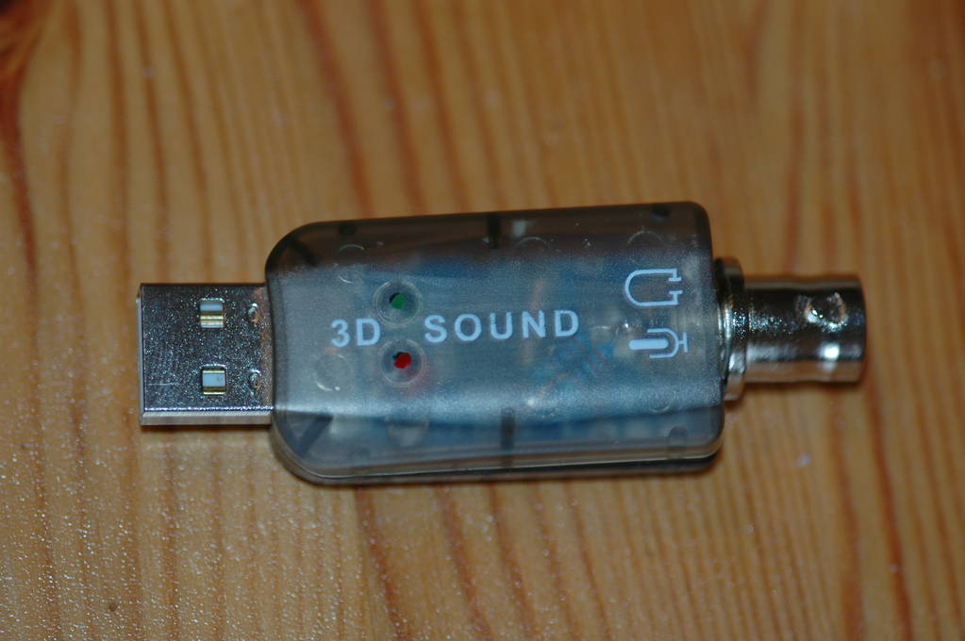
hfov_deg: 13.1
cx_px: 482
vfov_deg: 8.7
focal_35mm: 158
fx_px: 4218
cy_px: 320
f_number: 2.8
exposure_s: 1/60
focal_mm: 105
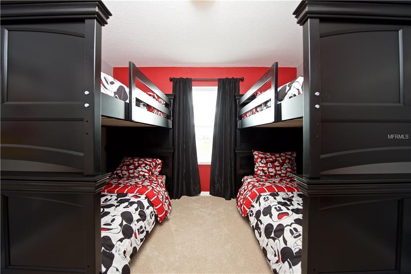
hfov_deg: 104.2
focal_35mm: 14
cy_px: 137
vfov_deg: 81.2
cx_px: 206
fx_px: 160
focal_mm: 14
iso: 200
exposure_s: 1/50
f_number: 4
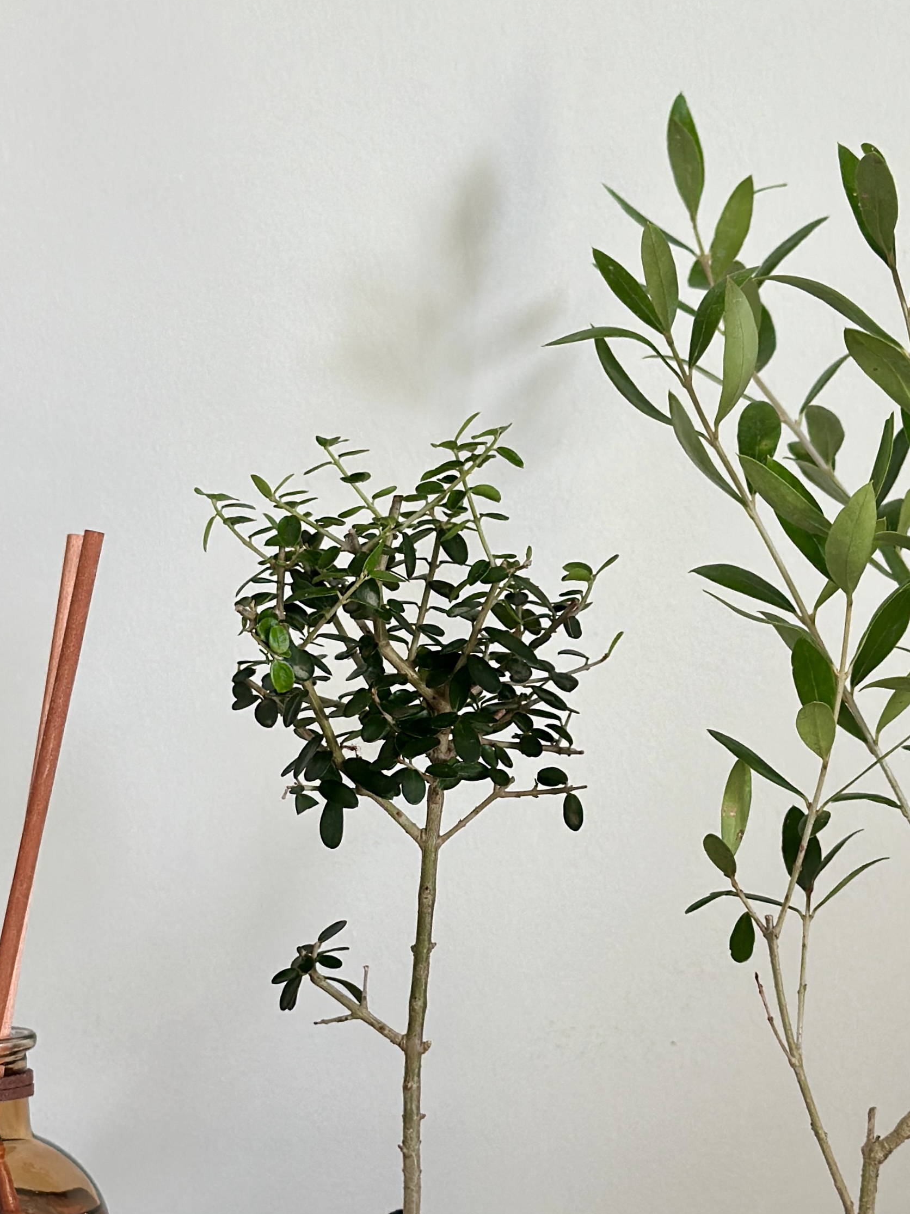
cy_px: 759
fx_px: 2875
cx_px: 434
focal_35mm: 82
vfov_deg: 23.8
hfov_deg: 18.0
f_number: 1.78
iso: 125
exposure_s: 1/60
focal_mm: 6.86
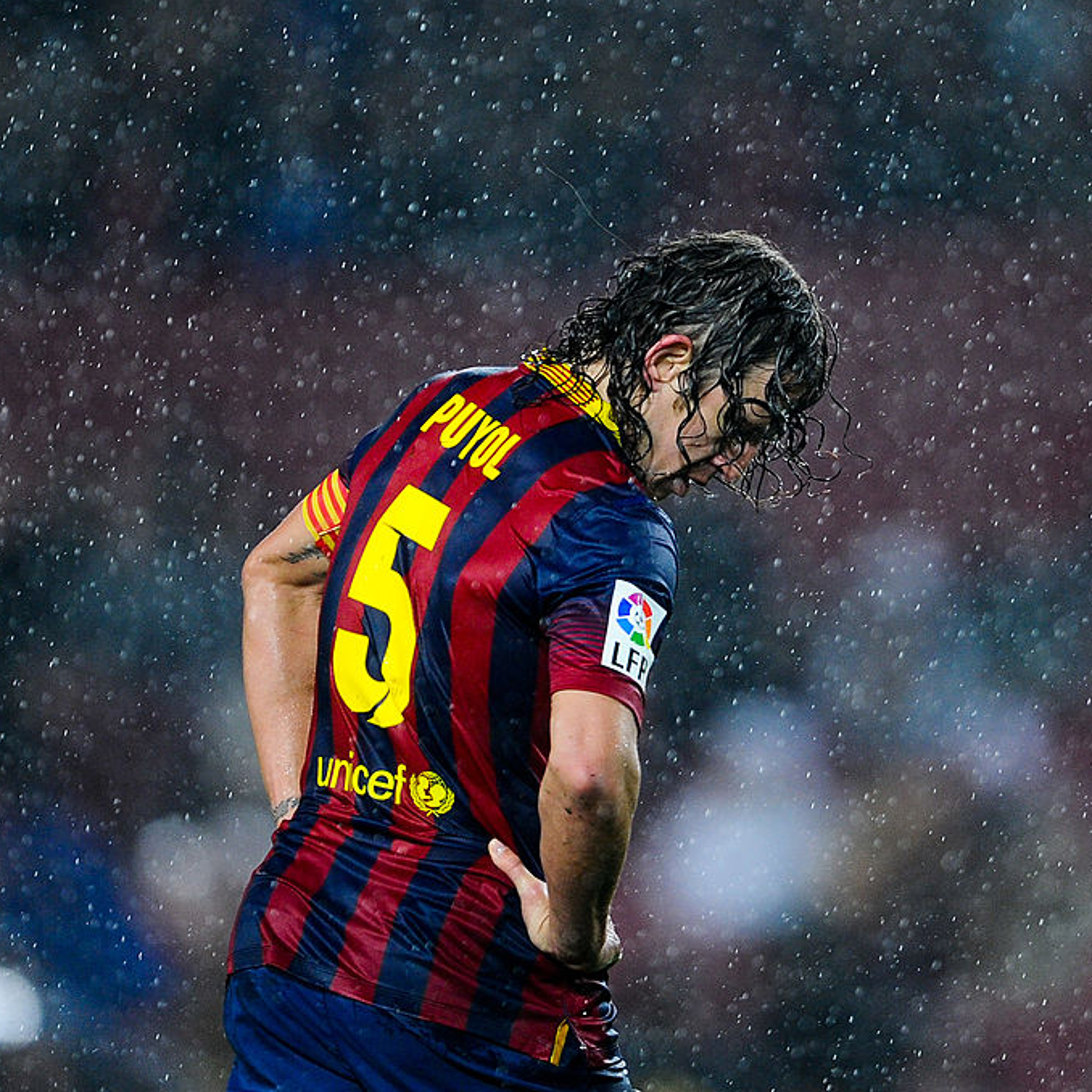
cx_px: 496
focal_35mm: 513
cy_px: 545
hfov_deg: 3.4
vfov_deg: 3.4
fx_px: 18309
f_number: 2.8
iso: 1600
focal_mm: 400
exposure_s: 1/1000
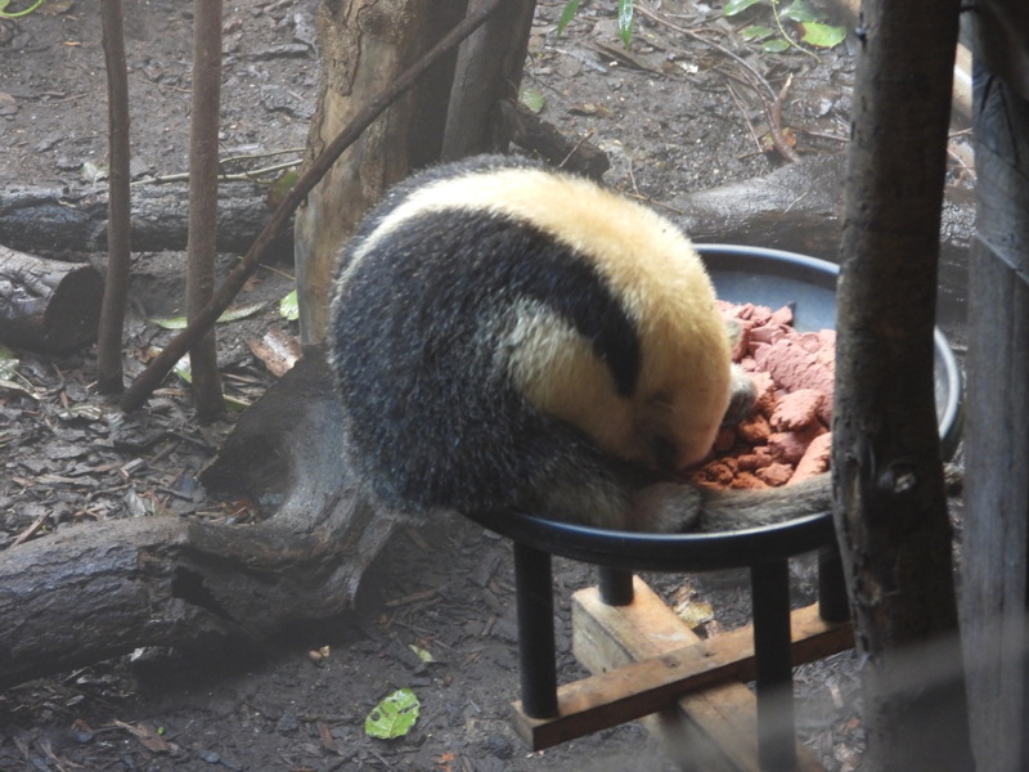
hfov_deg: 10.7
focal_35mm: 185
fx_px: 5499
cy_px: 386
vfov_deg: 8.0
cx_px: 514
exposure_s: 1/15
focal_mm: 33.2
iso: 400
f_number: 4.5
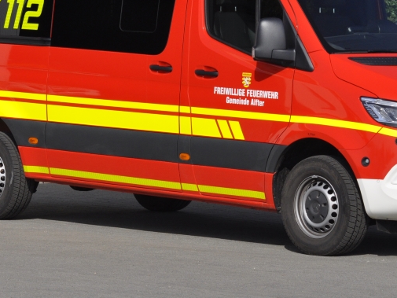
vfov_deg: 8.2
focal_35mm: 180
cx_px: 245
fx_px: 2065
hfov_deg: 11.0
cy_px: 70
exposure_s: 1/1600
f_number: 10
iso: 500
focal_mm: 70
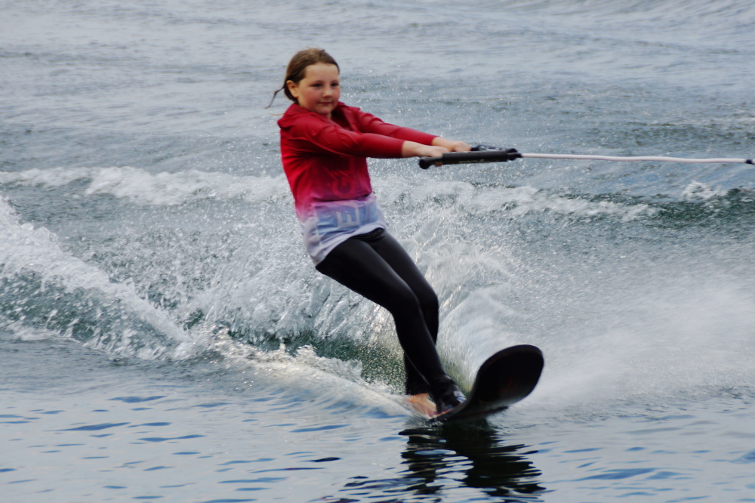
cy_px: 252
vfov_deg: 7.6
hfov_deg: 11.4
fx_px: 3774
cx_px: 378
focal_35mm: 180
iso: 160
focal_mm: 120
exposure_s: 1/200
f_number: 5.6
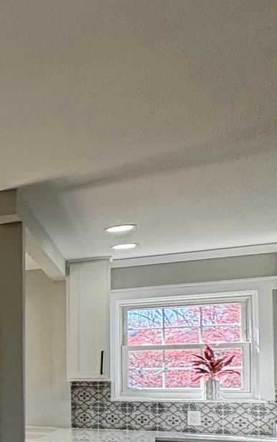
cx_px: -382
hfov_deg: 15.2
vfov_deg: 38.8
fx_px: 591
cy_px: 377
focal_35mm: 49
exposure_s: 1/203
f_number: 2.2
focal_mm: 2.22
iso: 64
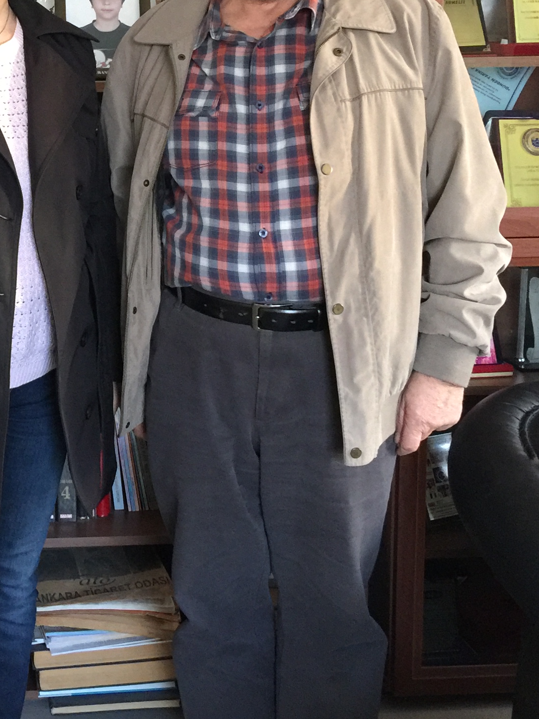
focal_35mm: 65
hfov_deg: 22.0
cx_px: 33
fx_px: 1349
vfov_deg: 29.5
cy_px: 220
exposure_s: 1/10
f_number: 2.2
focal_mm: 4.15
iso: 125
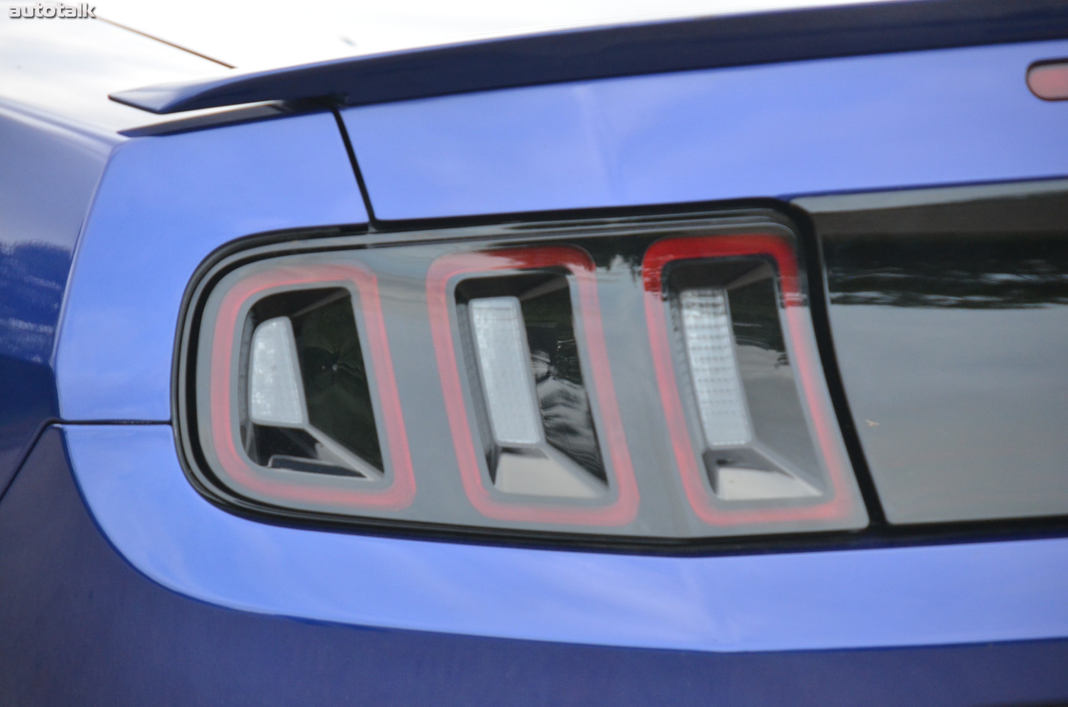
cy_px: 354
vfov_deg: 4.6
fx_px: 8882
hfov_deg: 6.9
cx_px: 534
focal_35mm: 300
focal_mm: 200
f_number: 5.6
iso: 1400
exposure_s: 1/500
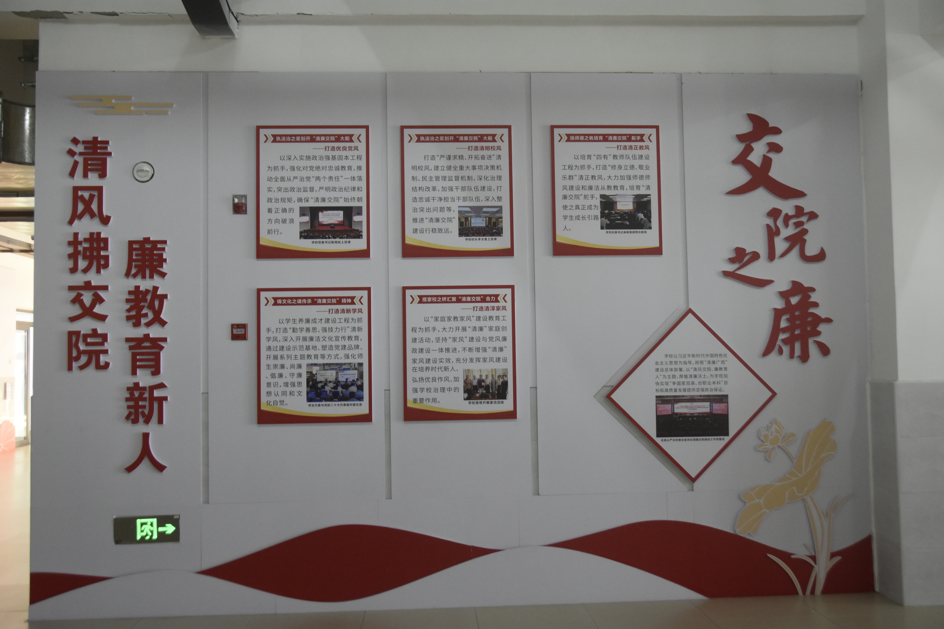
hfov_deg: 57.2
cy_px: 314
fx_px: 865
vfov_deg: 40.0
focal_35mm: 33
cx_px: 472
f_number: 4.5
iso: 2000
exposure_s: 1/80
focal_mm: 22
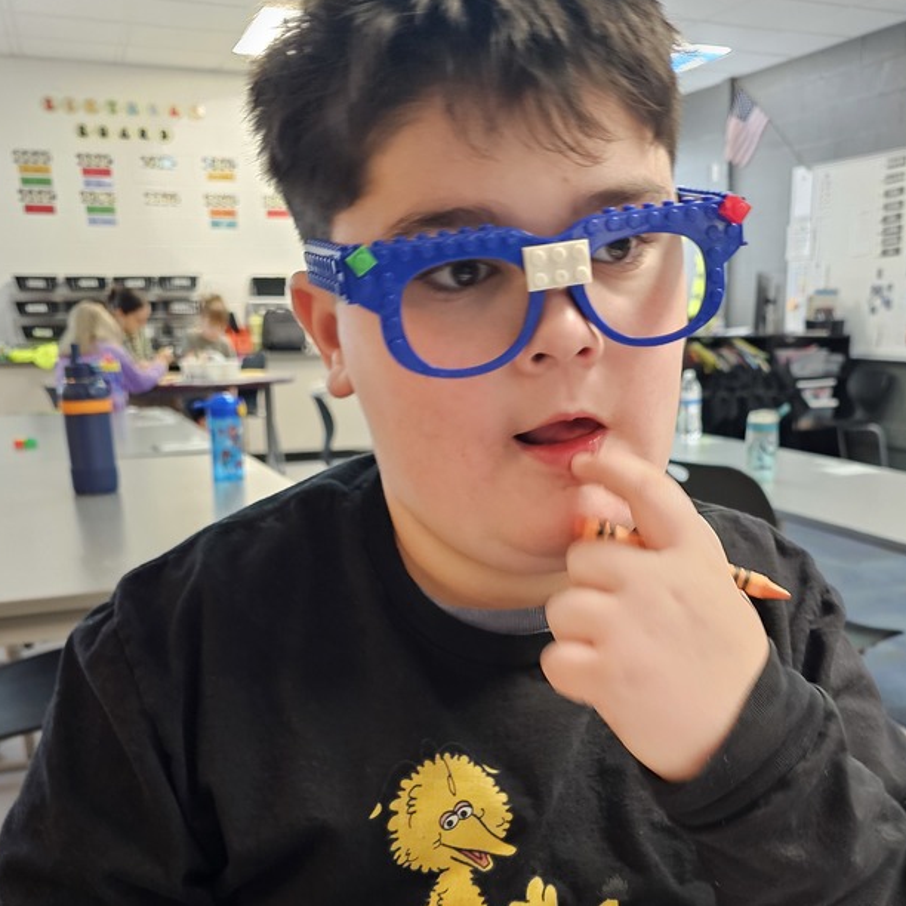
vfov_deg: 46.4
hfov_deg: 48.1
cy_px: 700
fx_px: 1007
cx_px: 549
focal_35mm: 34
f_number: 1.7
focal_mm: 6.3
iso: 500
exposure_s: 1/30
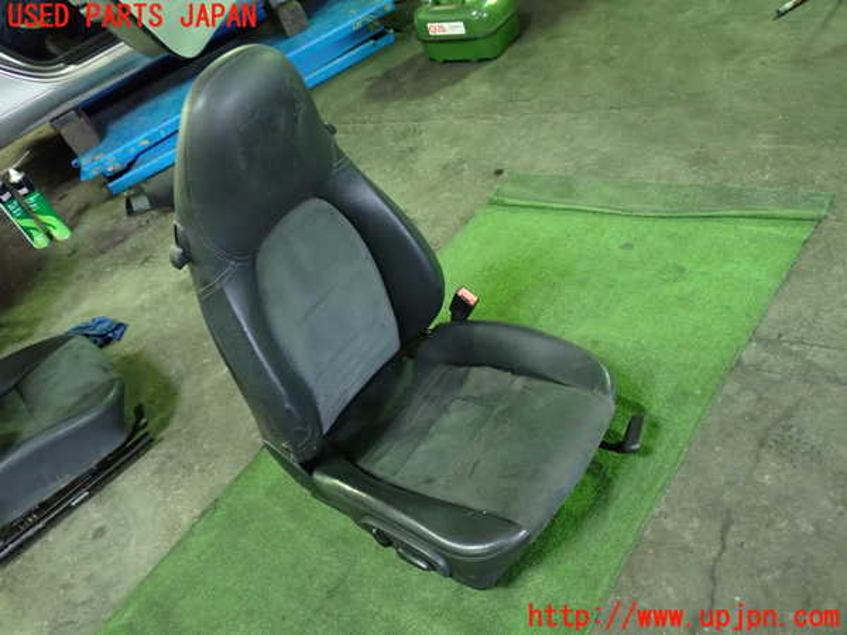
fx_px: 734
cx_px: 424
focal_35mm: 30
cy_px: 318
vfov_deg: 46.8
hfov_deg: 60.0
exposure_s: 1/25
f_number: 2.3
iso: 800
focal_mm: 5.4
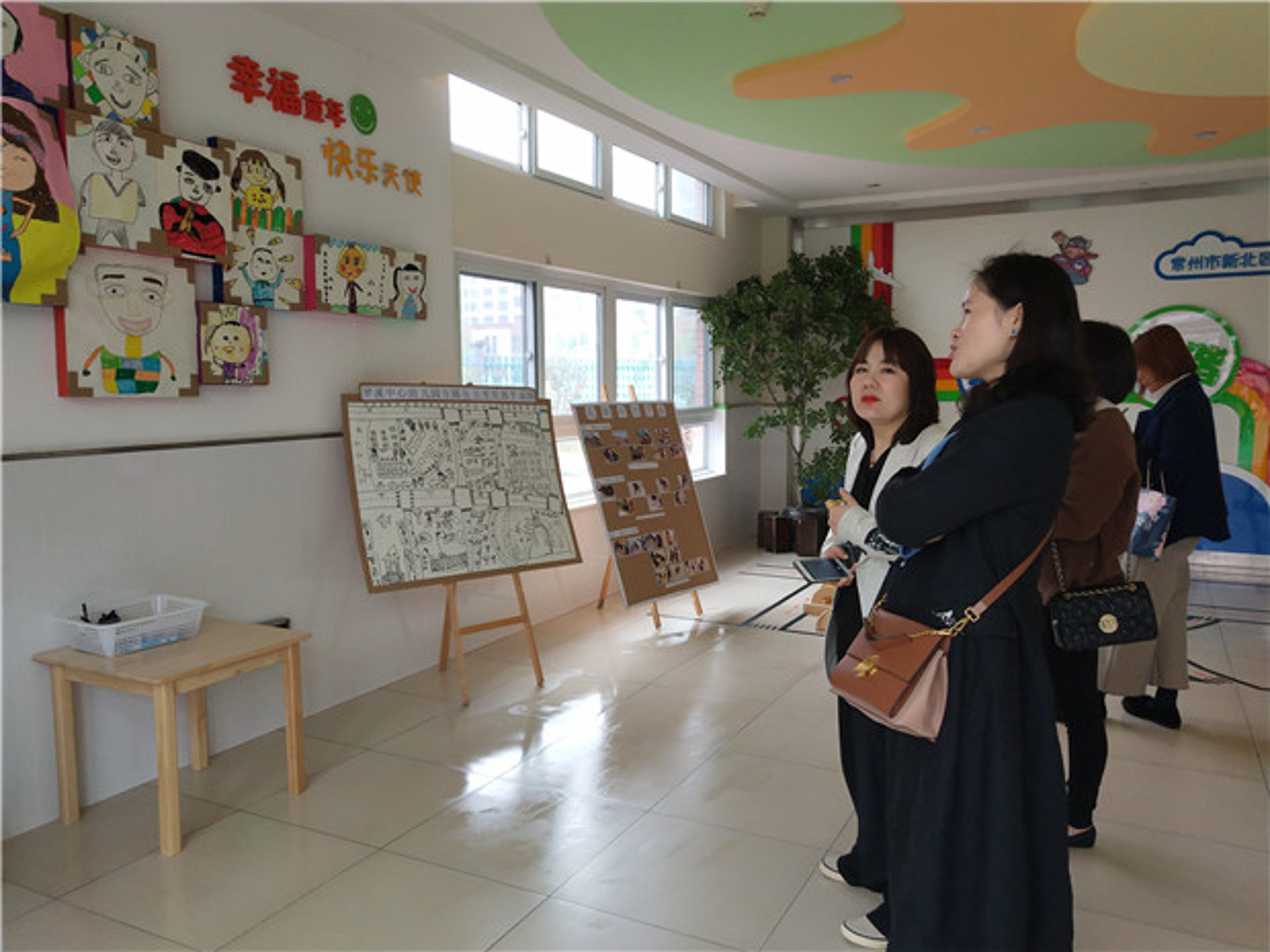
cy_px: 476
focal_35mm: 30
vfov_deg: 46.8
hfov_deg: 60.0
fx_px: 1101
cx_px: 635
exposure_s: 1/100
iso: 139
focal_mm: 3.95
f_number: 1.8
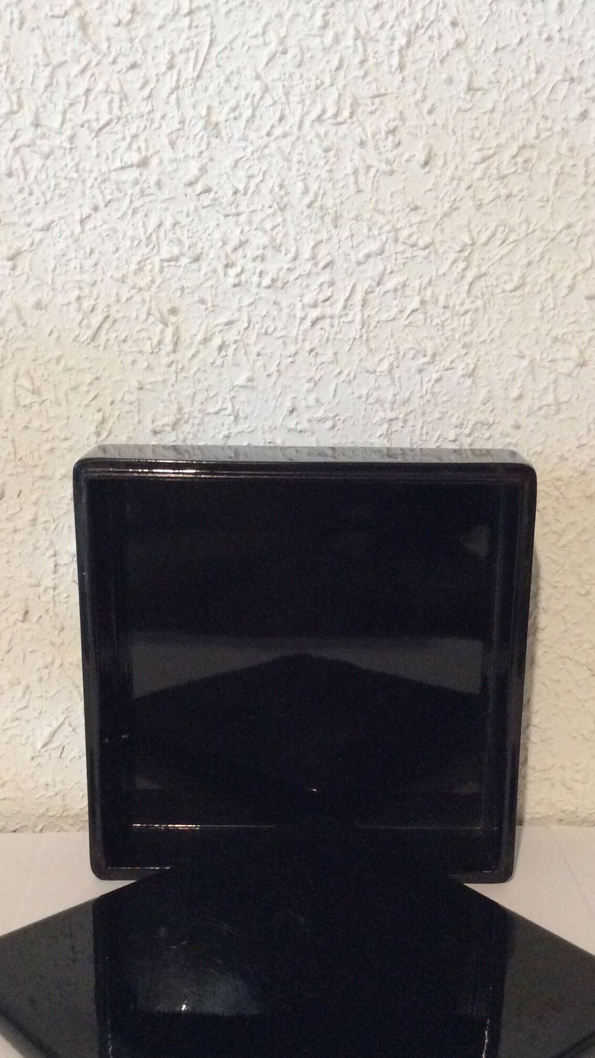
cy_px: 630
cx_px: 332
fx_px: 1262
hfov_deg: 26.5
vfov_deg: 45.2
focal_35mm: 45
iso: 320
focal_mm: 3.3
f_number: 2.4
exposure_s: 1/20
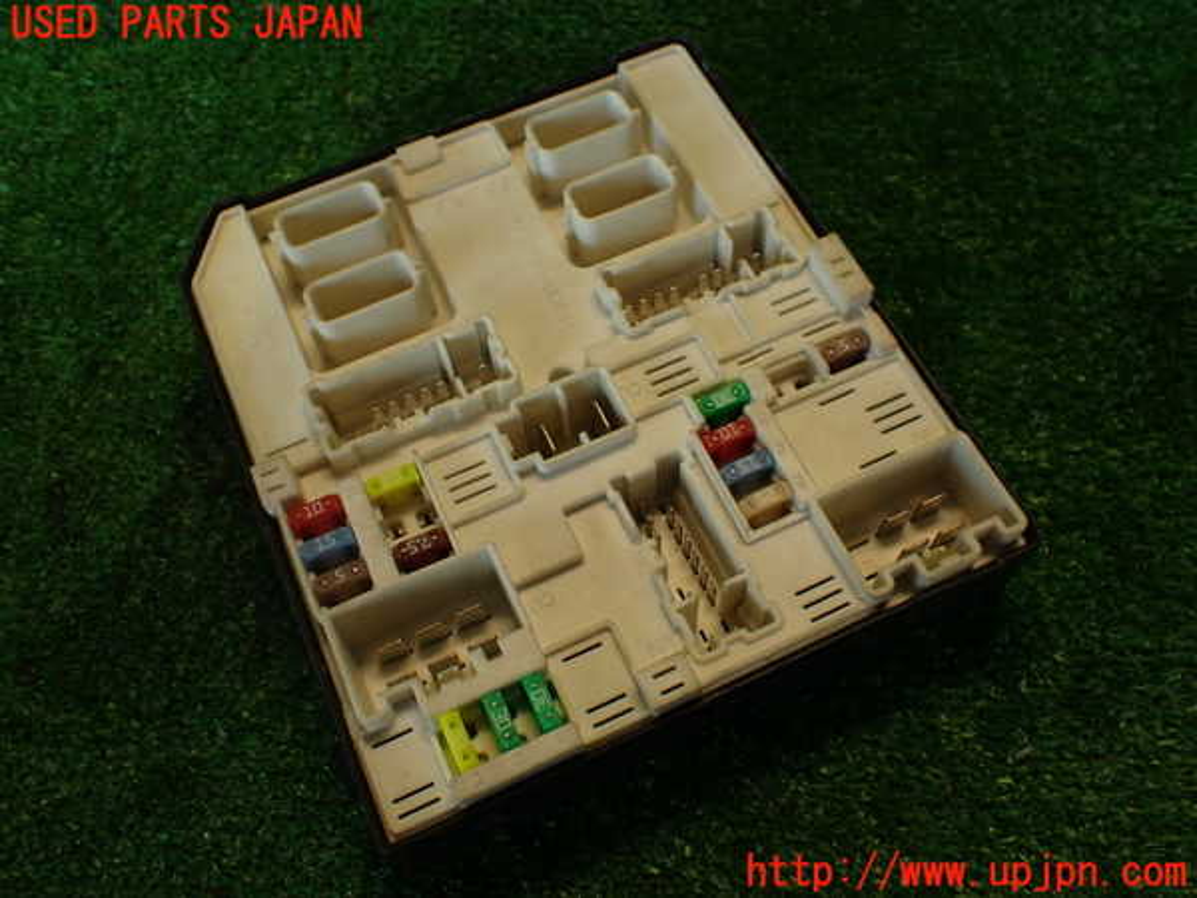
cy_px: 449
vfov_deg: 44.2
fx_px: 1107
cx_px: 598
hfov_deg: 56.8
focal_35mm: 32
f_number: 2.4
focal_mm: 5.79
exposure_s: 1/60
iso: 125
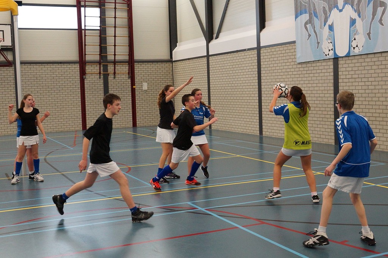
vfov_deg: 40.0
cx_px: 194
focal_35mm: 33
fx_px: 356
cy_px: 129
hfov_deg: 57.2
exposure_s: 1/250
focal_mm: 22
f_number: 3.2
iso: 1250
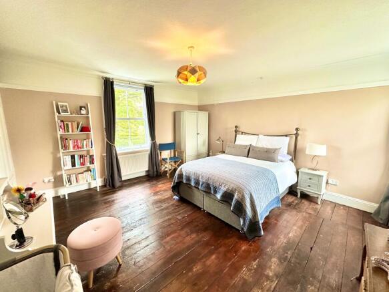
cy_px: 146
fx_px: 157
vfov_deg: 85.7
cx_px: 194
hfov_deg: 102.1
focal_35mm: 14
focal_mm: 2.22
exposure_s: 1/50
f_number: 2.2
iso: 200
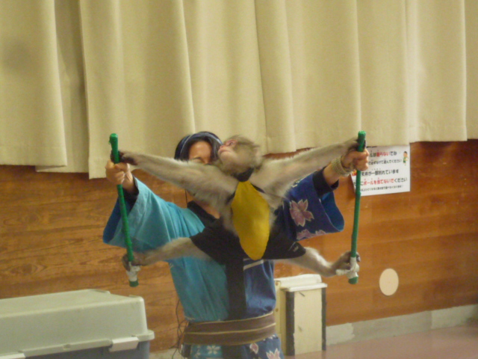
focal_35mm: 135
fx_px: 1864
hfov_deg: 14.6
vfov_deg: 11.0
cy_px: 180
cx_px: 239
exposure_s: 1/30
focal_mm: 13.2
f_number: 4.9
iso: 400
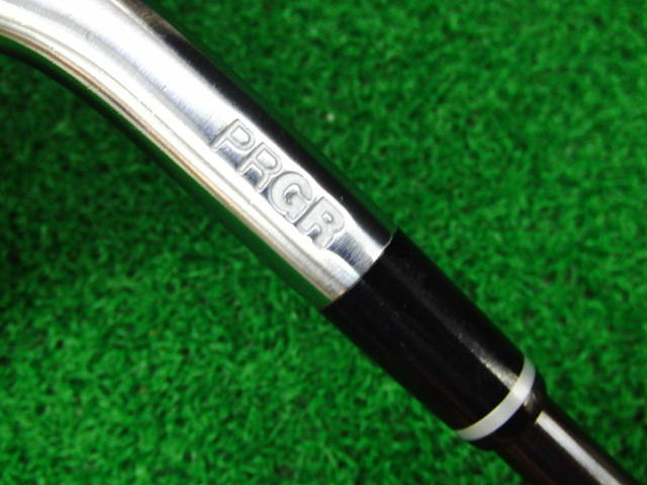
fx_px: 692
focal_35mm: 37
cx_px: 324
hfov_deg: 50.1
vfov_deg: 38.7
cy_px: 242
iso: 400
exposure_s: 1/50
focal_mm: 6.42
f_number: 3.6
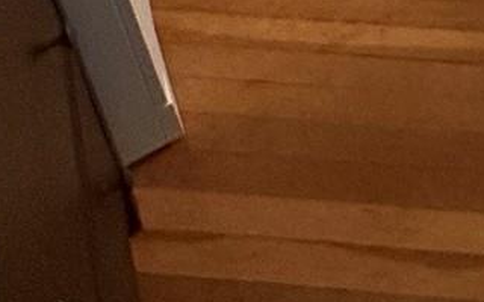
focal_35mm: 95
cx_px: 1097
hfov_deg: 15.1
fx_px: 1253
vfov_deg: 9.8
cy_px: -658
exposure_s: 1/120
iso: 320
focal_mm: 2.22
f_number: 2.2
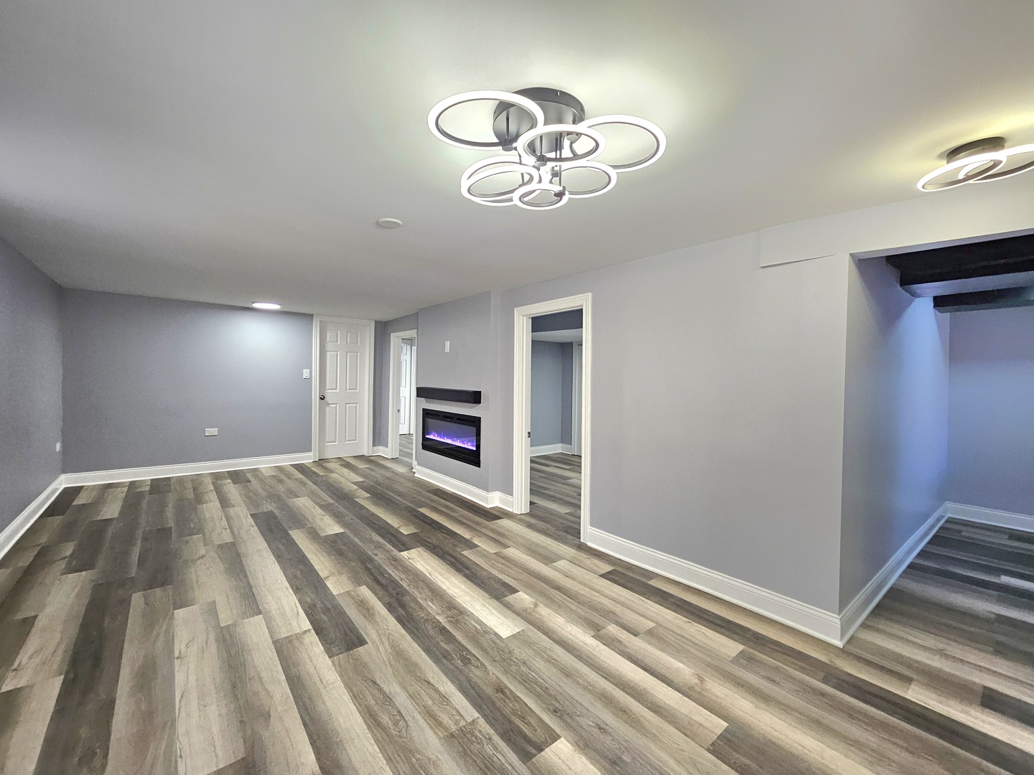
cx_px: 517
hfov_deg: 106.2
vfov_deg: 89.9
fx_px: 388
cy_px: 388
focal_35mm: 13
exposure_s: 1/60.2
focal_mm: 1.74
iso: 80
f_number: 2.2
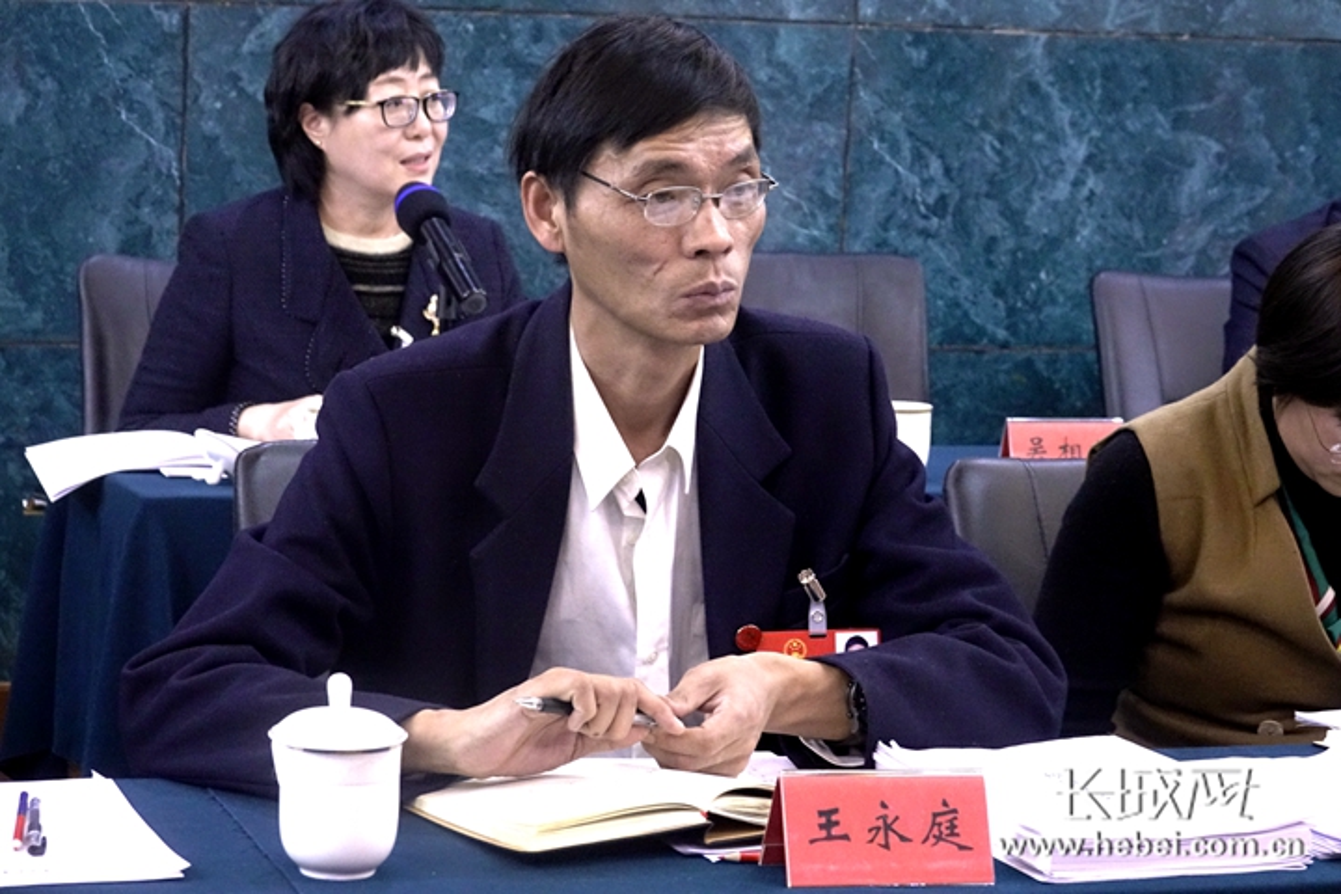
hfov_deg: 21.0
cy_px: 447
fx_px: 3613
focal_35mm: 97
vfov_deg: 14.1
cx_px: 670
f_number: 4.5
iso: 1600
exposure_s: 1/30
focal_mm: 35.68
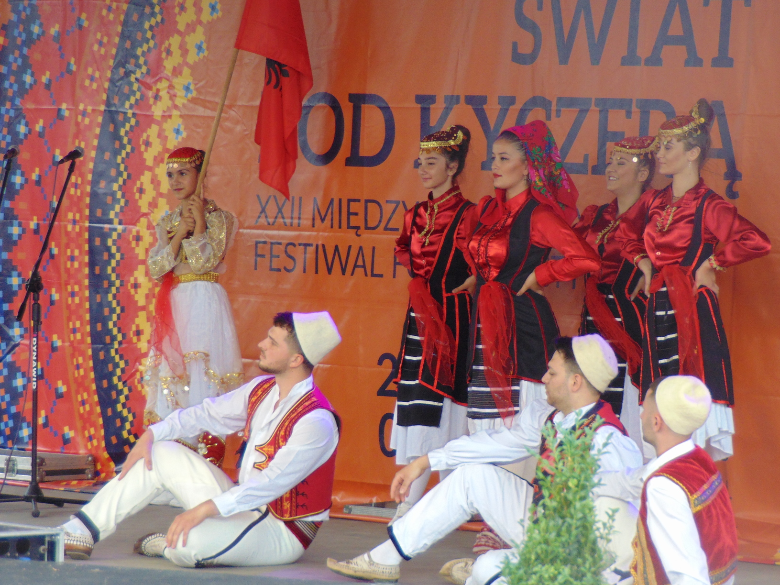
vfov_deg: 6.2
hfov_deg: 8.3
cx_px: 417
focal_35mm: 239
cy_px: 270
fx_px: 5385
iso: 200
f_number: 4.1
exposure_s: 1/125
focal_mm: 36.4
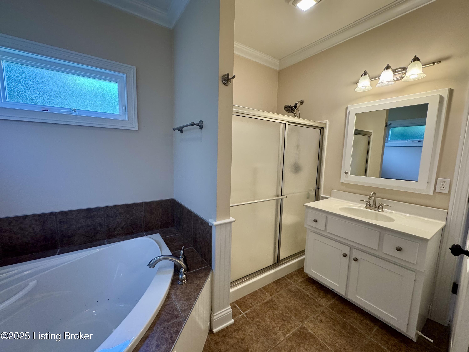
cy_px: 176
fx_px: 190
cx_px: 234
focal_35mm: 14
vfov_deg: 85.7
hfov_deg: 102.1
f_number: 2.2
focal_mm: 2.22
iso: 200
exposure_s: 1/120
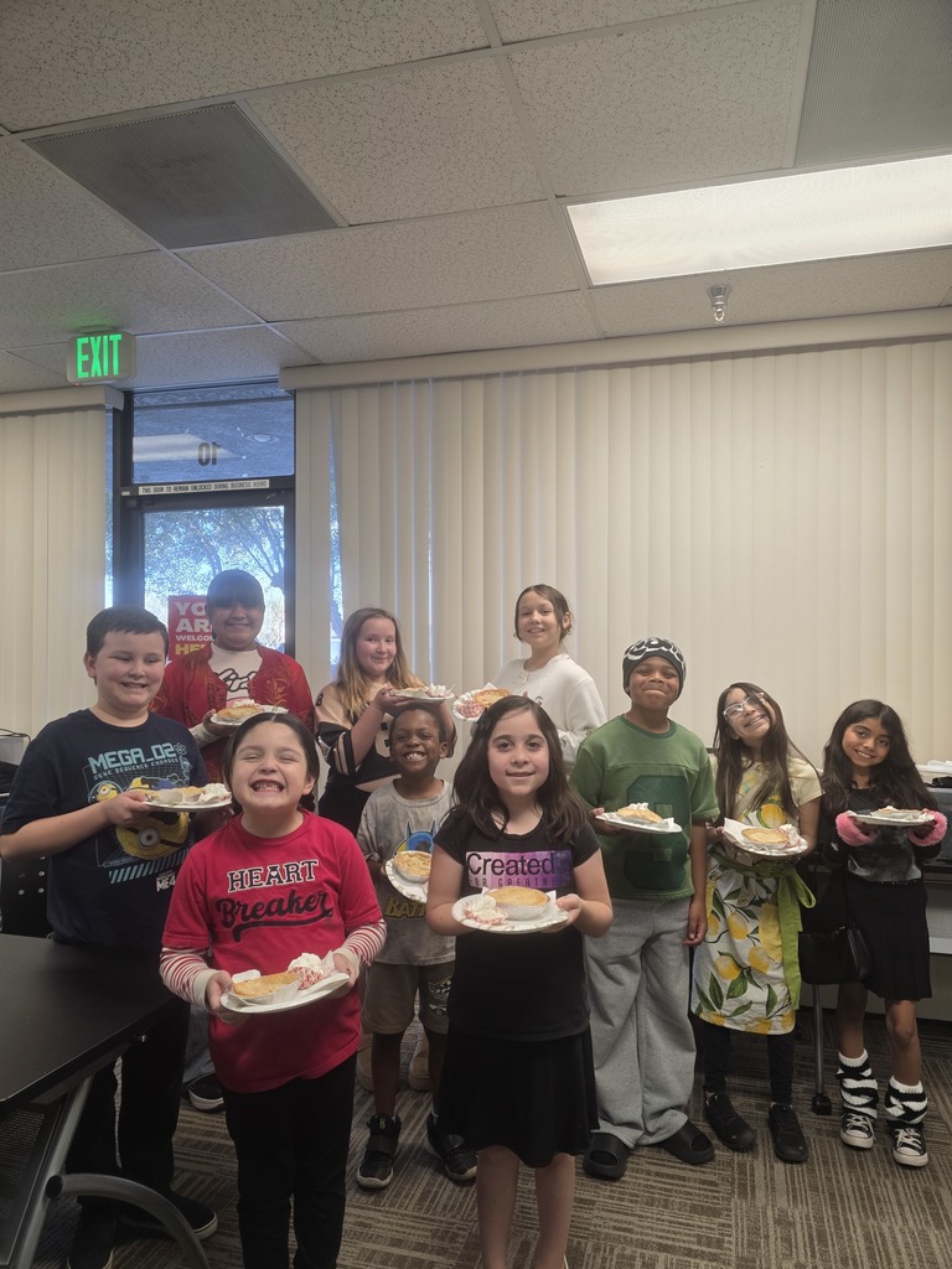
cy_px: 634
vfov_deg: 73.9
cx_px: 476
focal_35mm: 23
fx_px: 843
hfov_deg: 58.9
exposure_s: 1/120
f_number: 1.7
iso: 100
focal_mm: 6.3
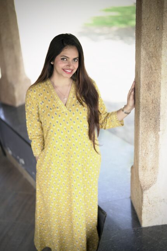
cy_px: 126
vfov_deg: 39.6
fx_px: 348
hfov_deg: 27.0
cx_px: 84
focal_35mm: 50
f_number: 1.4
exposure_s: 1/100
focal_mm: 50
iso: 320
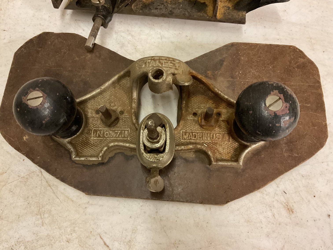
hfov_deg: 61.7
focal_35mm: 29
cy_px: 125
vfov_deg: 48.2
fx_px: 279
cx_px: 166
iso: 250
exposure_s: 1/30
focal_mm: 3
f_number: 1.8
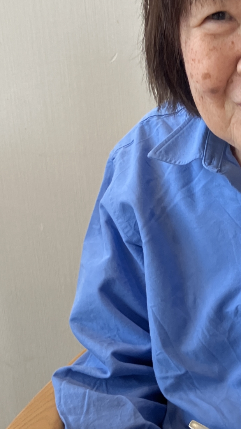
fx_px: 806
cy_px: 262
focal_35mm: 71
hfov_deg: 16.7
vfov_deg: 29.7
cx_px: 234
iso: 50
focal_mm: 3.99
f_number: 1.8
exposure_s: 1/100
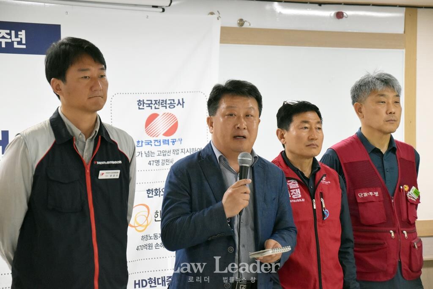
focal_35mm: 105
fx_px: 1263
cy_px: 144
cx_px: 216
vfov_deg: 13.0
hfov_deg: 19.5
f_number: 6.3
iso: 2500
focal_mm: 70
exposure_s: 1/200
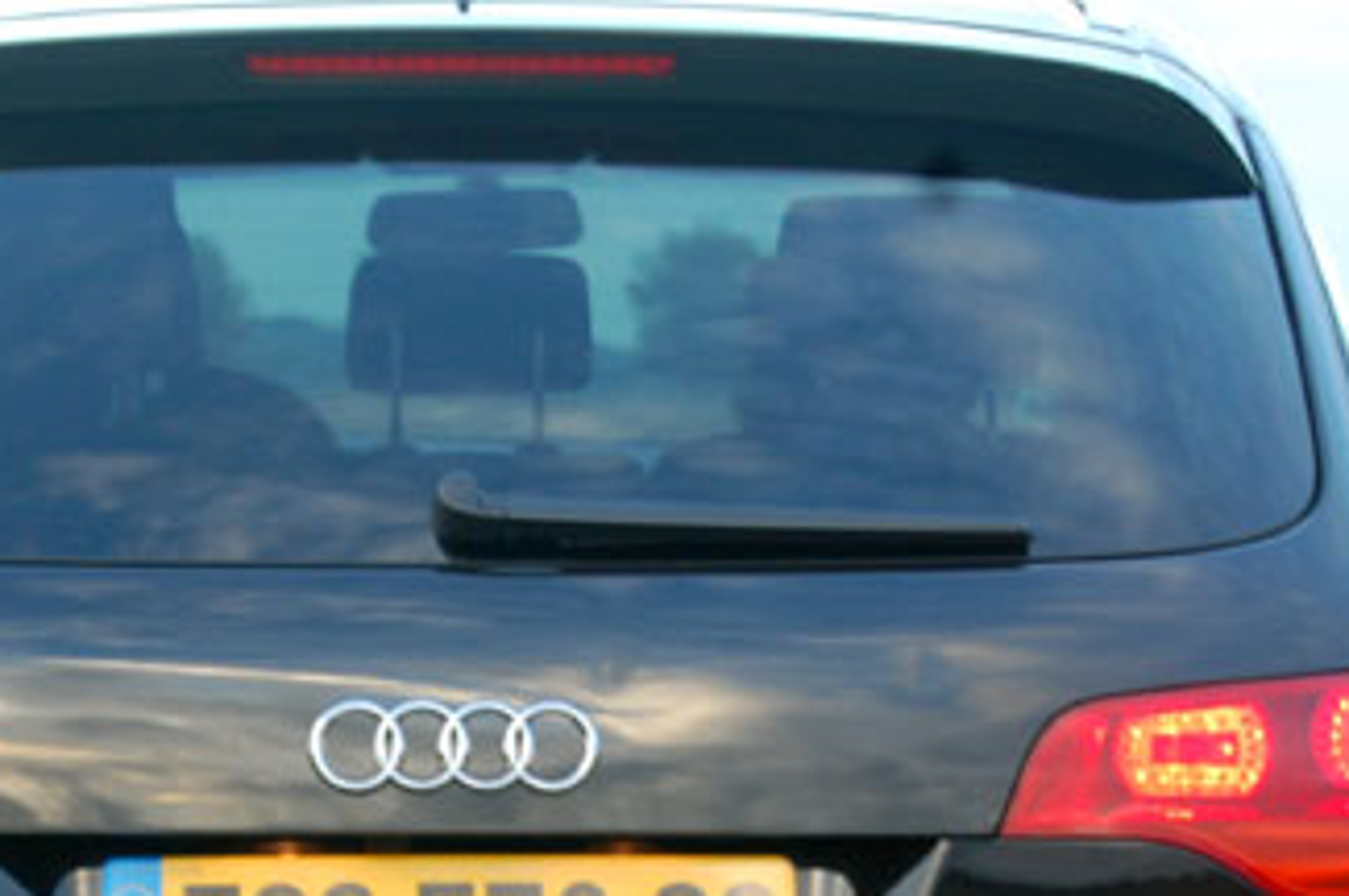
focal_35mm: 192
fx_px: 7187
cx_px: 477
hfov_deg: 10.7
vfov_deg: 7.1
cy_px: 929
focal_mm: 52
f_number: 5.6
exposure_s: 1/30
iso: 400
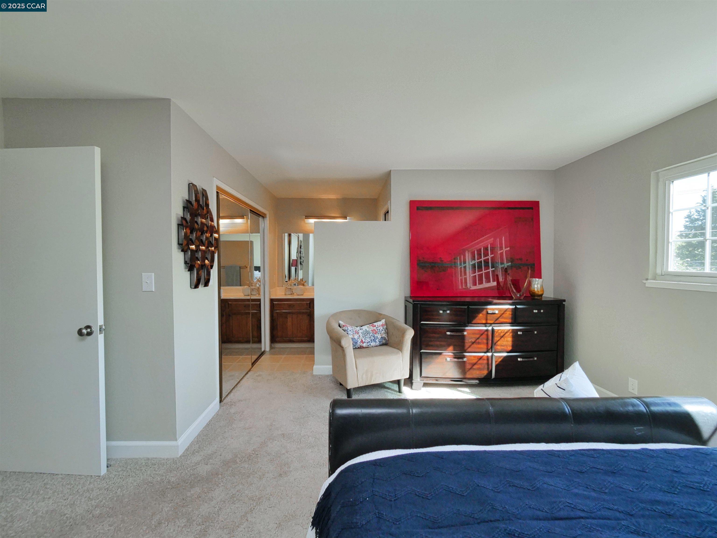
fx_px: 290
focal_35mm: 14
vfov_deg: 85.7
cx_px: 358
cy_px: 269
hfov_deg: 102.1
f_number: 6.3
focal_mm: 7
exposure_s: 1/160
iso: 800
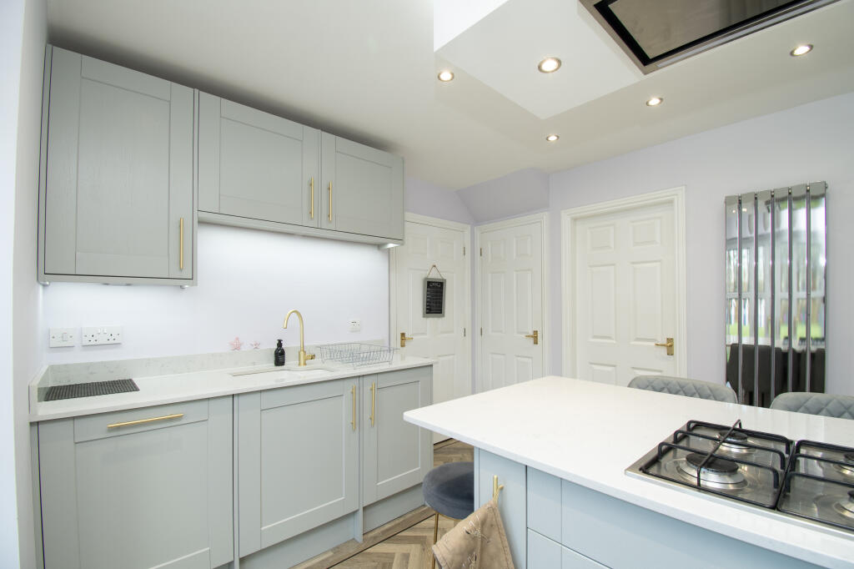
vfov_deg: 77.3
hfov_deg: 100.4
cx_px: 427
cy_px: 284
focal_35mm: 15
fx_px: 356
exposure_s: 1/15
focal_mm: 10
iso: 320
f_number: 8
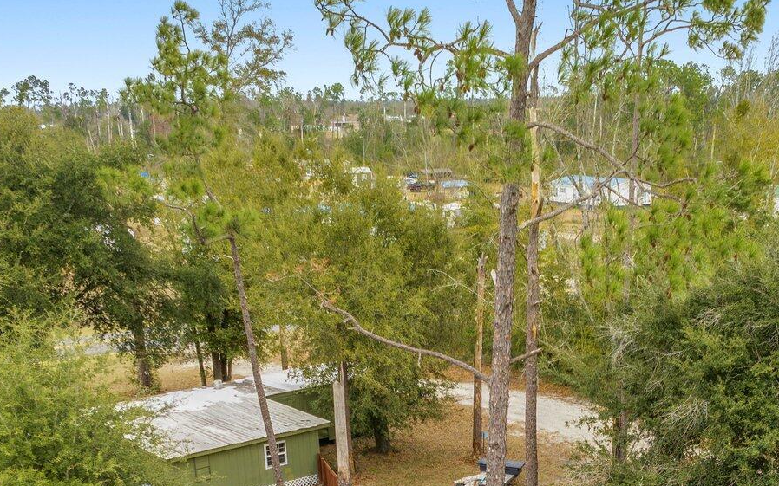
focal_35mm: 58
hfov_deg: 34.6
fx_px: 1231
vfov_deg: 21.1
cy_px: 551
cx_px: 557
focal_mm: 12.29
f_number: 2.8
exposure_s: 1/120
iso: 100
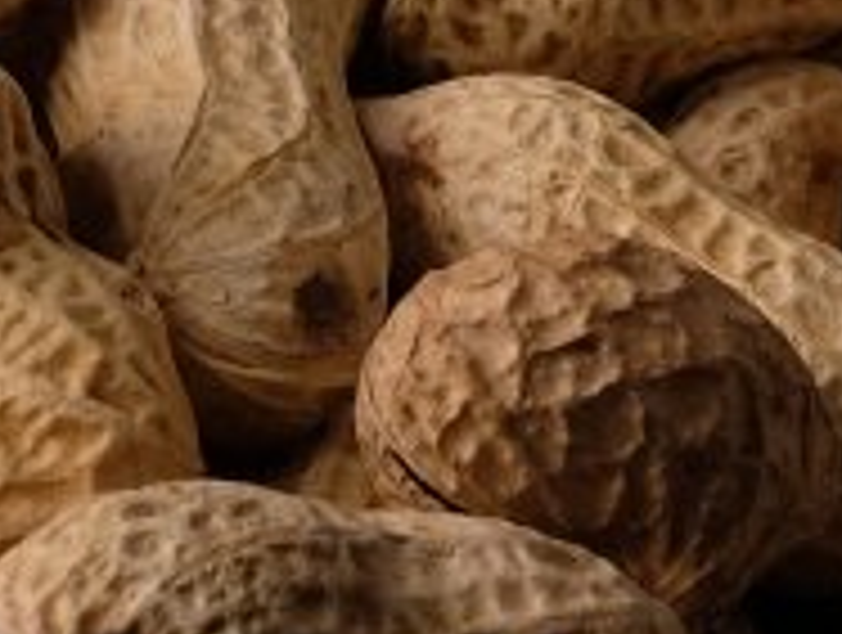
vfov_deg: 4.7
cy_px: -659
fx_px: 7604
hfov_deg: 6.3
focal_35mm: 312
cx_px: -293
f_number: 8
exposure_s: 1/17
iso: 250
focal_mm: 25.4
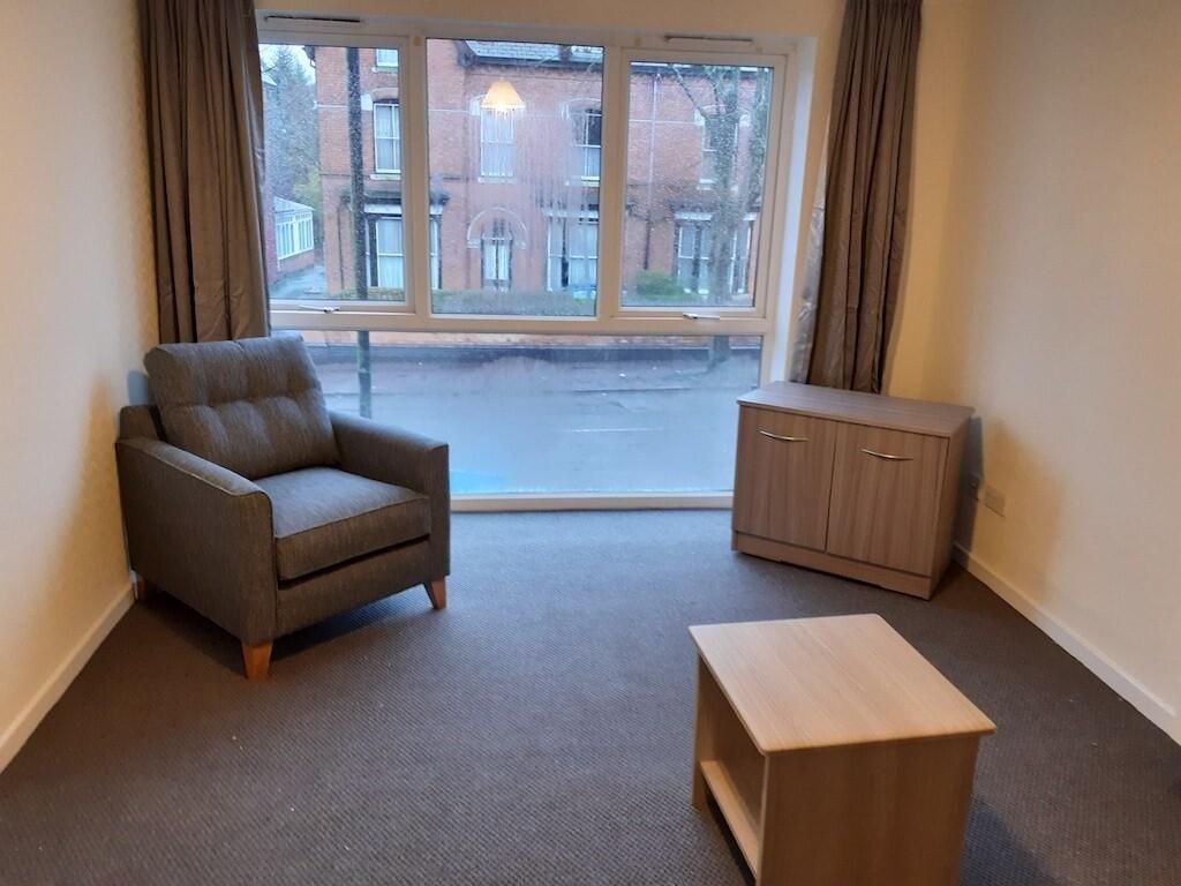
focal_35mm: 26
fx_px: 887
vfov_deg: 53.1
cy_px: 443
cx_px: 590
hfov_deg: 67.3
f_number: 1.7
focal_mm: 3.92
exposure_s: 1/33
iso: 250
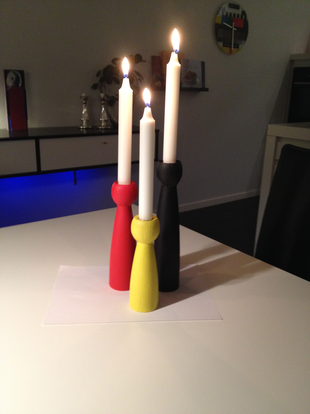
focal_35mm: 35
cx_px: 155
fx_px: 418
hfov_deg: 40.7
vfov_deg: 52.6
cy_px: 207
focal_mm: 4.28
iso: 200
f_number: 2.4
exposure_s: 1/20
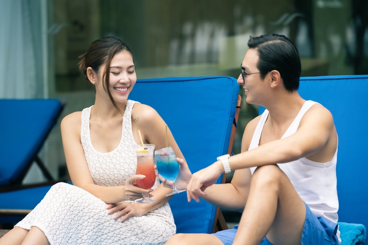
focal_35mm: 160
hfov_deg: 12.8
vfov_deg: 8.6
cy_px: 122
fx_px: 1635
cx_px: 184
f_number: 4
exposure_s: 1/500
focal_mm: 160
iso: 800
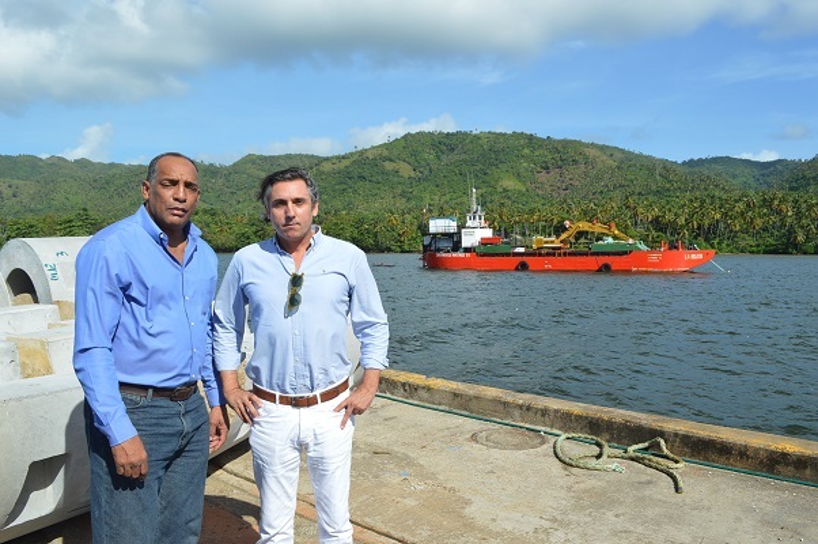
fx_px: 613
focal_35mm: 27
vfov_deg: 47.8
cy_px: 272
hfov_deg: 67.4
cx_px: 409
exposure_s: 1/250
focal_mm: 18
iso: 100
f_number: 8
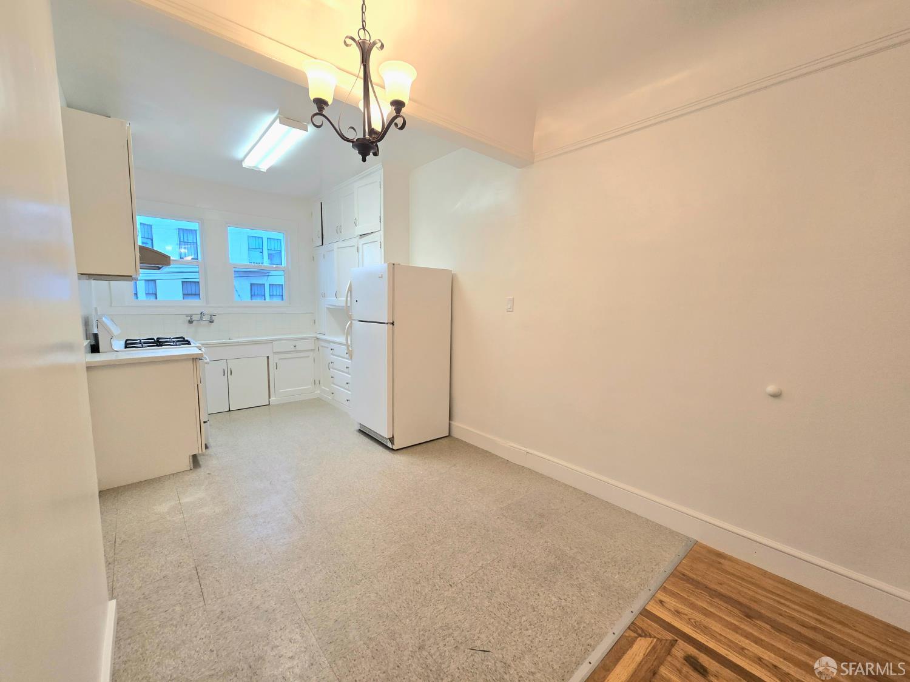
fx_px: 342
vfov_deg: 89.9
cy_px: 341
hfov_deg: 106.2
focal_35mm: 13
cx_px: 455
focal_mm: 2.2
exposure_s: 1/60.2
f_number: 2.2
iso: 64
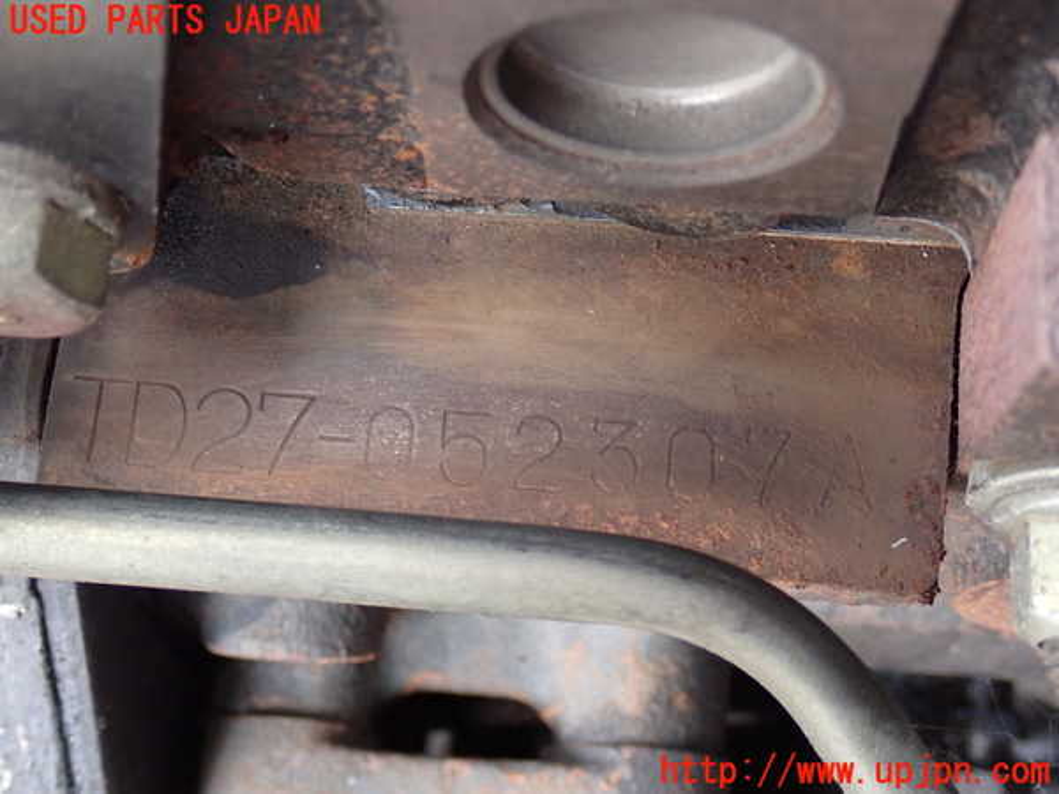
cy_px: 397
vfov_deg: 27.0
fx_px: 1652
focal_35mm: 54
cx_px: 530
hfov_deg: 35.5
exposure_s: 1/40
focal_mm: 9.65
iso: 800
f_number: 3.3
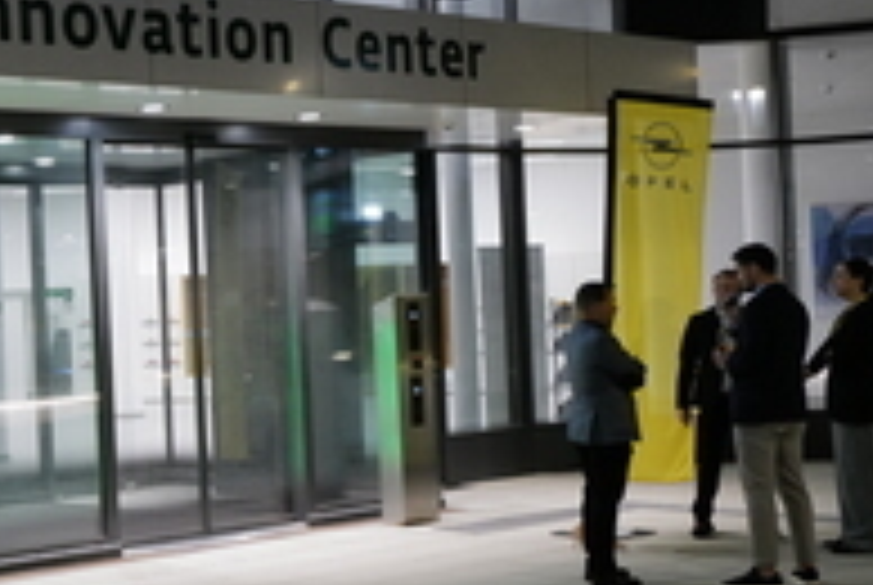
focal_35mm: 72
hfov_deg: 26.0
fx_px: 1749
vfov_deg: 19.0
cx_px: -81
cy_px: 338
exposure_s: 1/50
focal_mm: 28
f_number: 5
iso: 2500
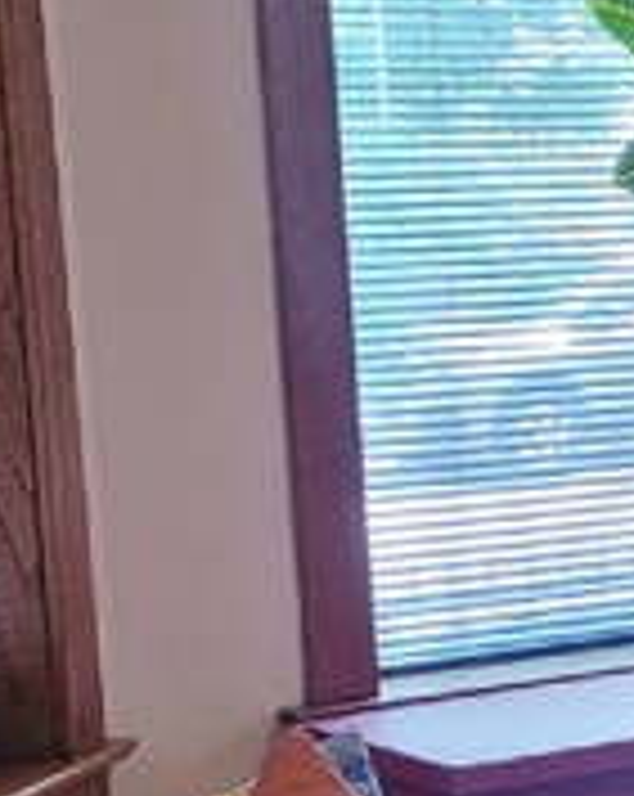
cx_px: 1398
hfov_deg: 9.1
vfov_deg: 12.4
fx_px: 3645
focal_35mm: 155
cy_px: 616
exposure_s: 1/60.2
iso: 250
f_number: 1.8
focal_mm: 5.4
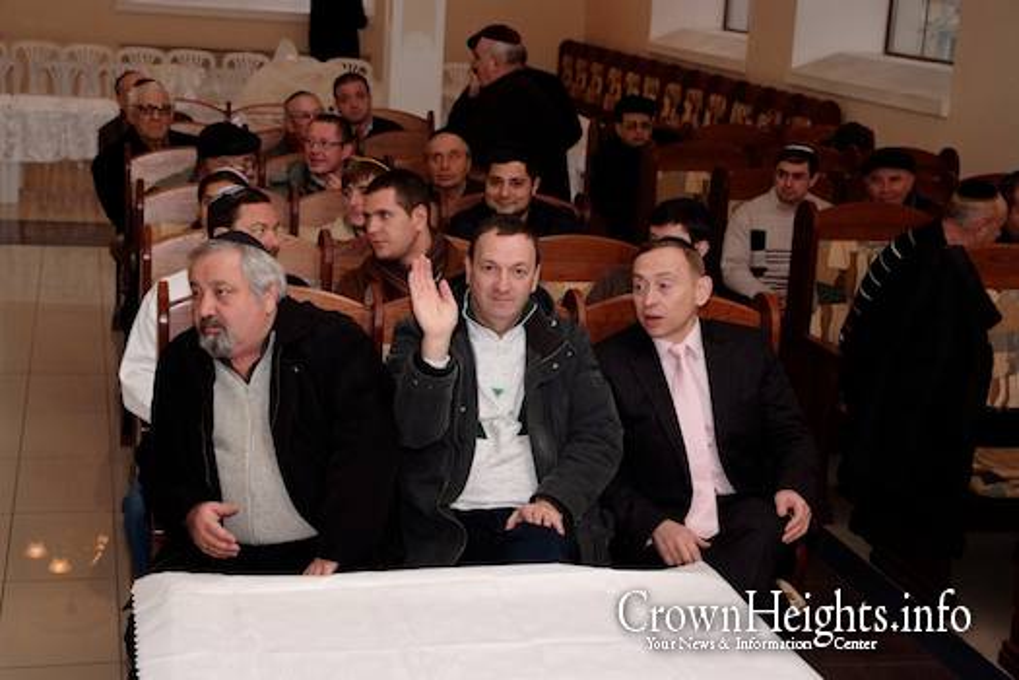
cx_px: 510
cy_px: 340
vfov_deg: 22.6
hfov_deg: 33.4
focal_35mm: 60
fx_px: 1698
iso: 800
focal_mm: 40
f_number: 6.3
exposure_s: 1/160
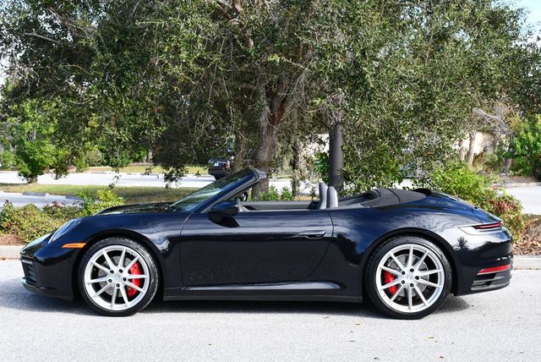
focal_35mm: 58
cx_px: 270
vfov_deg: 23.4
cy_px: 181
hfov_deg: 34.5
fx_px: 872
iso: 200
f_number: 5.6
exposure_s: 1/250
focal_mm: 29
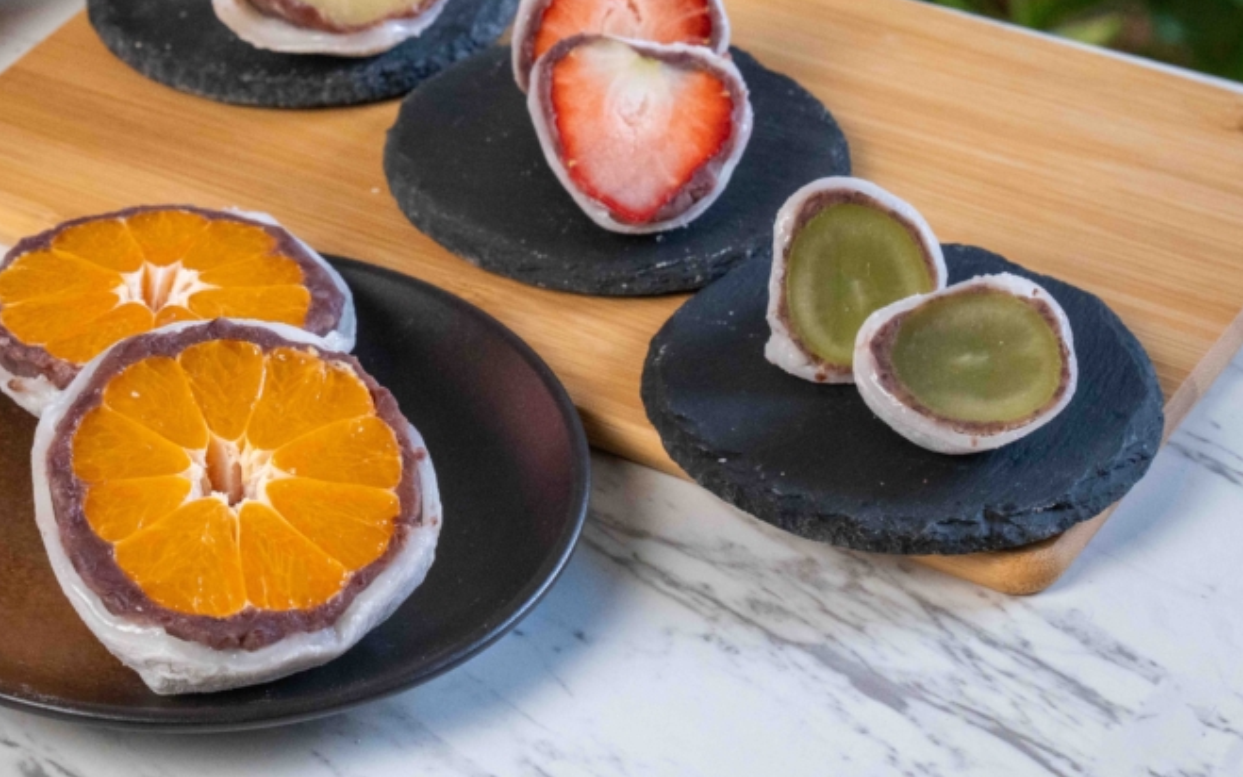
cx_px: 281
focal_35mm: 130
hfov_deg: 16.0
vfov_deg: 10.0
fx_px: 4404
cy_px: 94
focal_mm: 70
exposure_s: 1/80
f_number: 10
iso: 2500
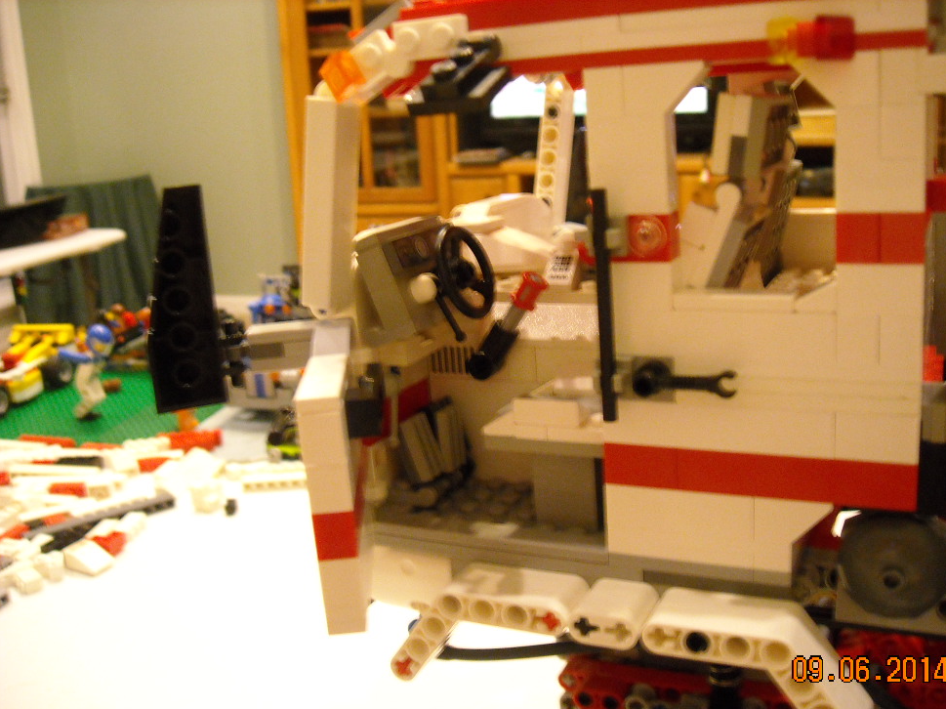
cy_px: 373
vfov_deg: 38.6
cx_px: 491
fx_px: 1011
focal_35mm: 37
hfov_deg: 50.1
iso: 400
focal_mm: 5.7
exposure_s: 1/11
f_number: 2.8
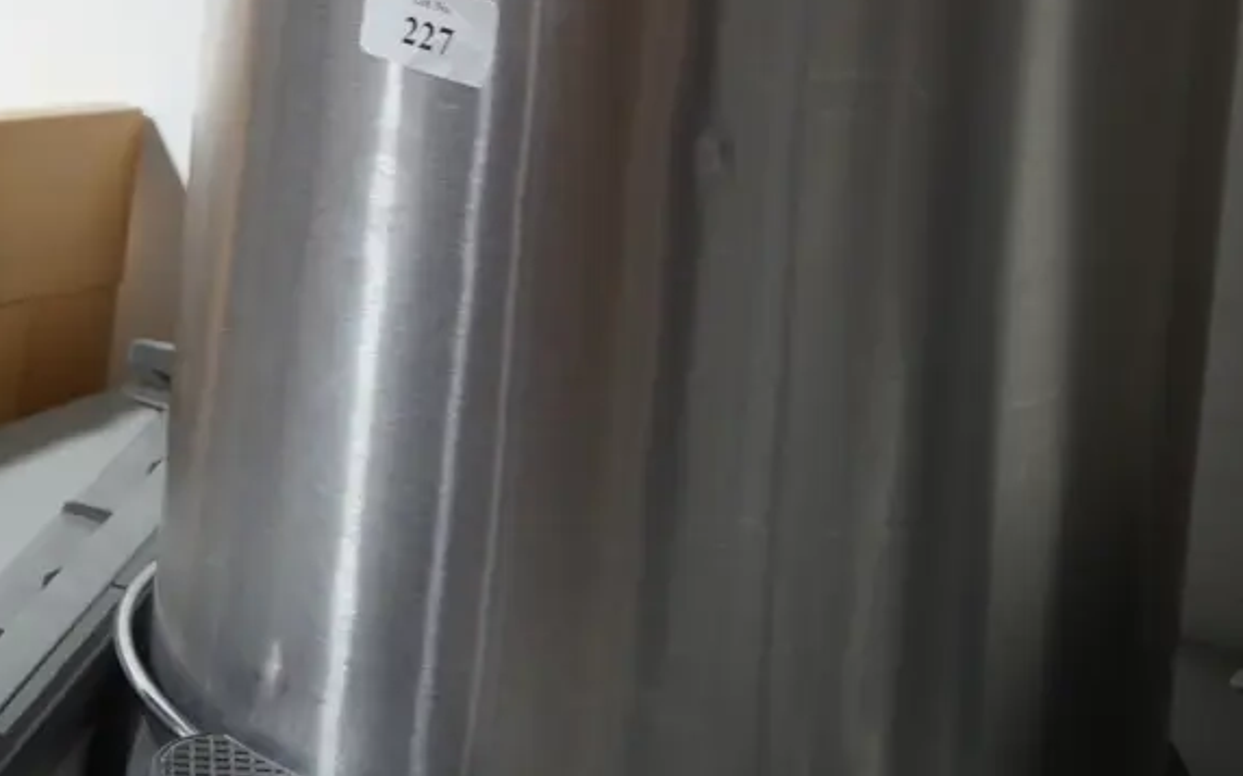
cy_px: -259
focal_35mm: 76
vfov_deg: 16.2
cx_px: 710
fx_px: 2574
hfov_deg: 27.1
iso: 400
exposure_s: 1/60
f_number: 4.4
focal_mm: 20
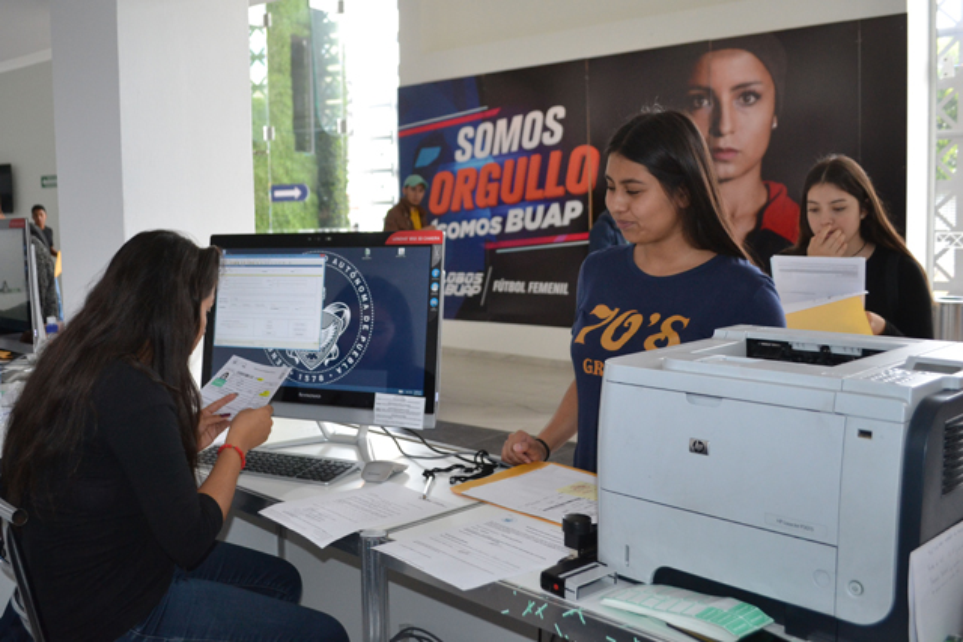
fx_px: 803
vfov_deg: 43.6
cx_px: 482
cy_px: 321
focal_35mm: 30
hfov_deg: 61.9
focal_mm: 20
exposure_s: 1/200
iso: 1000
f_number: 4
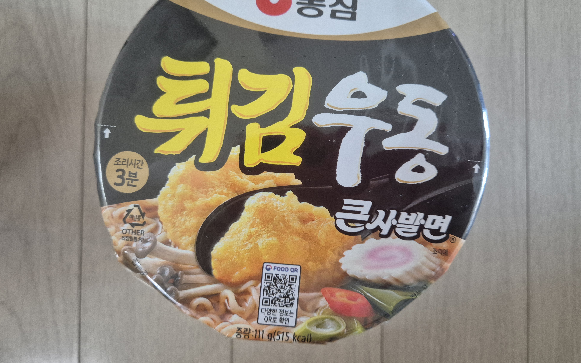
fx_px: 396
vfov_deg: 49.0
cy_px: 145
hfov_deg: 72.5
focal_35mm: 25
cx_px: 285
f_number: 1.8
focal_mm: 5.4
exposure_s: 1/120
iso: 800
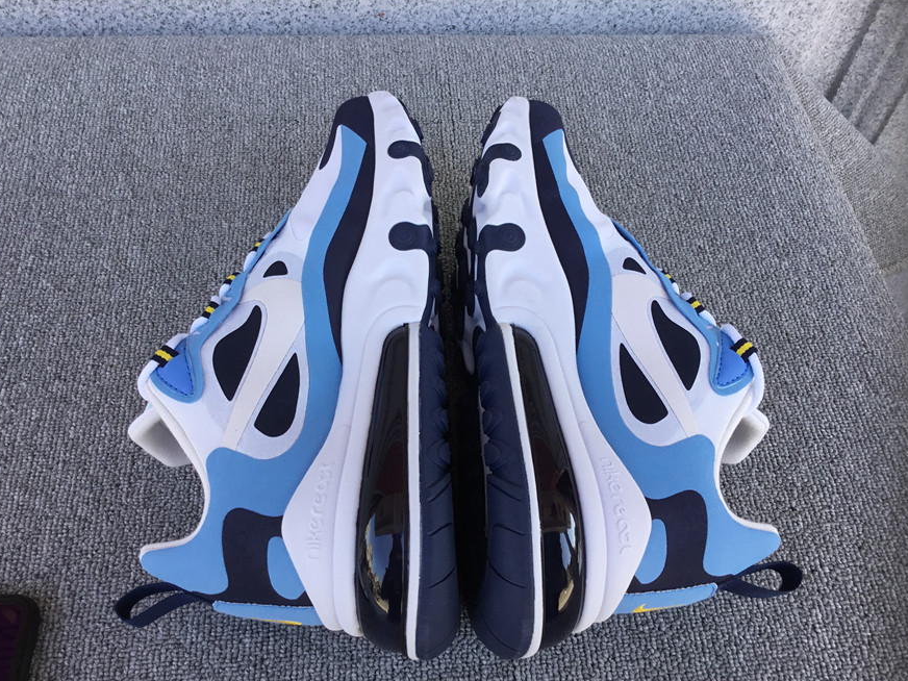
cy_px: 349
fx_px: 839
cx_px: 454
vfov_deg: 44.2
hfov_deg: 56.8
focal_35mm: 32
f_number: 2.4
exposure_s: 1/152
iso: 25
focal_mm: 3.3
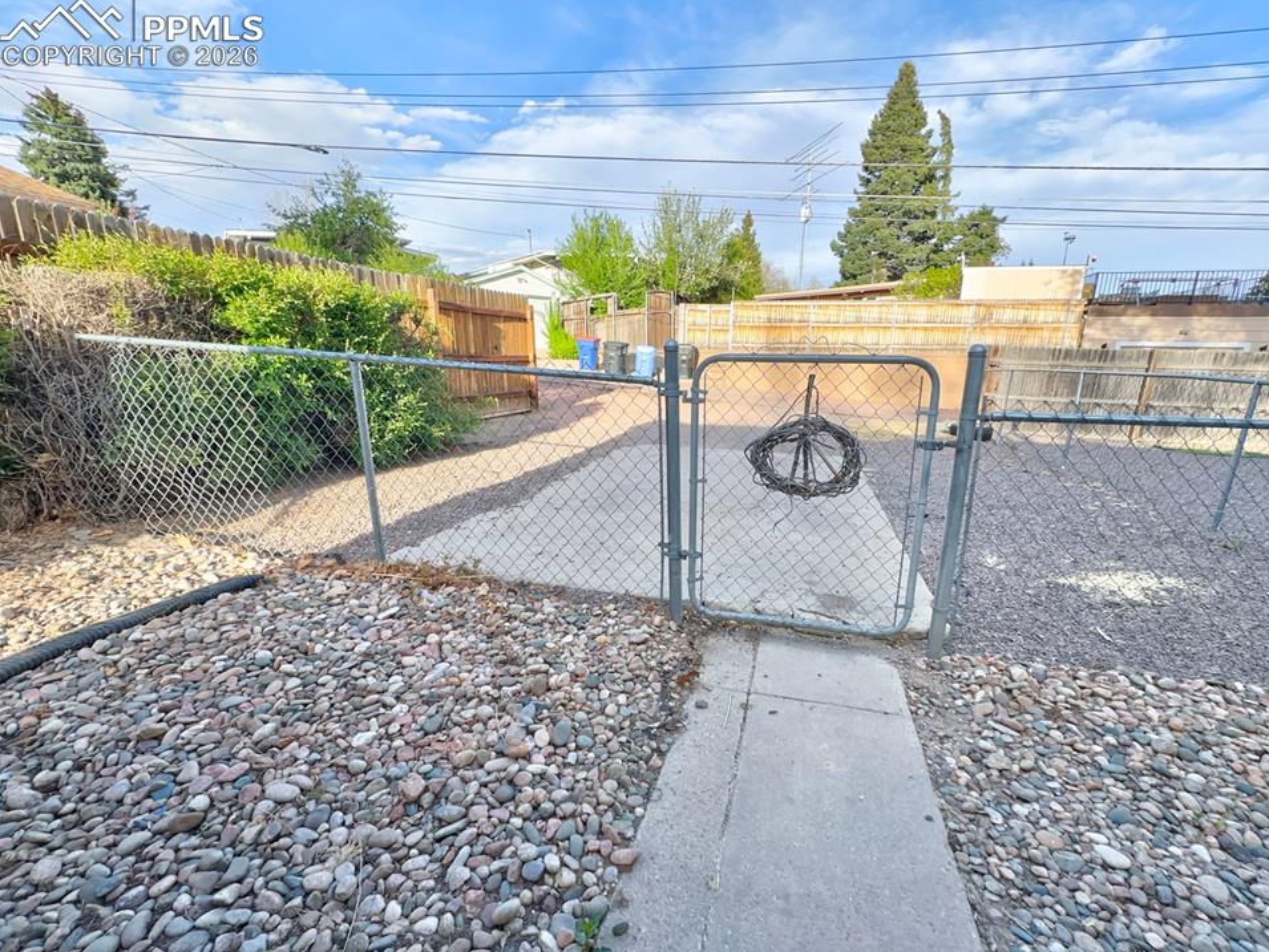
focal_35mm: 15
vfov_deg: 81.7
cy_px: 502
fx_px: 550
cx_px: 677
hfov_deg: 98.0
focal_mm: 2.2
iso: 40
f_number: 2.2
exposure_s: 1/729
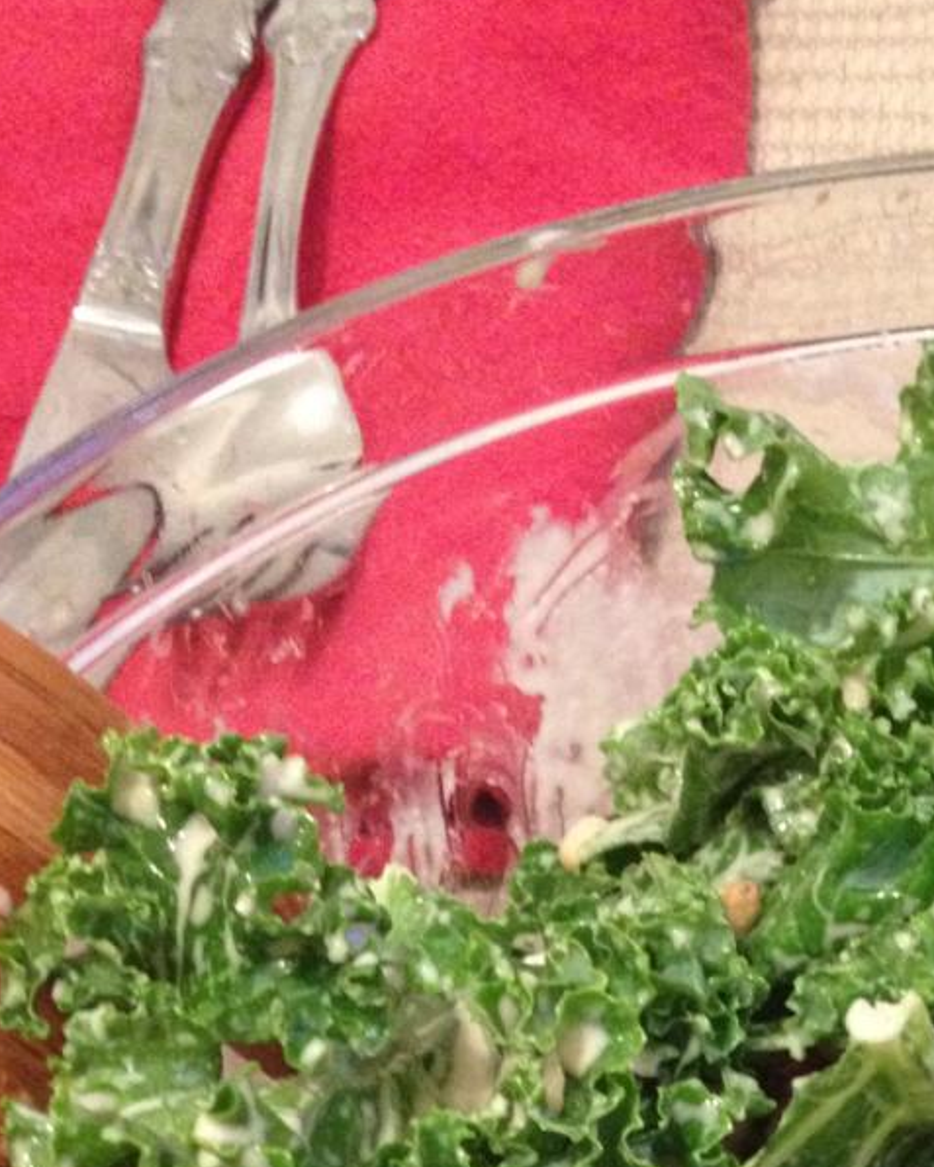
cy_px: 1192
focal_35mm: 86
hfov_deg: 17.4
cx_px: 945
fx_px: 2971
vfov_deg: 21.4
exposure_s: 1/15
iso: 400
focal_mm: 4.28
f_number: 2.4
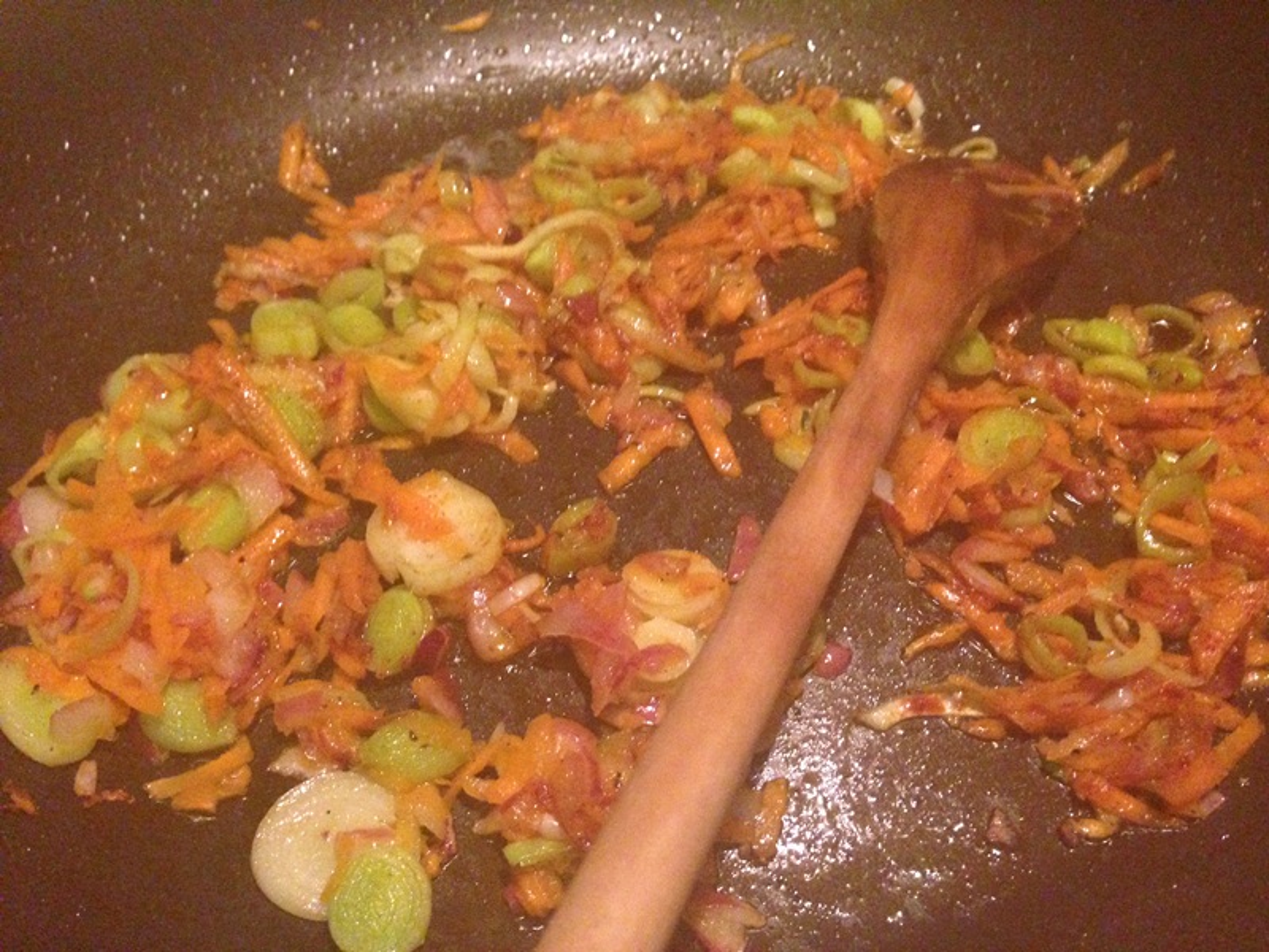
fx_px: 1210
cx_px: 634
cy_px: 476
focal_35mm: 33
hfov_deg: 55.4
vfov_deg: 42.9
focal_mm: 4.12
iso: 800
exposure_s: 1/15
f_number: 2.4
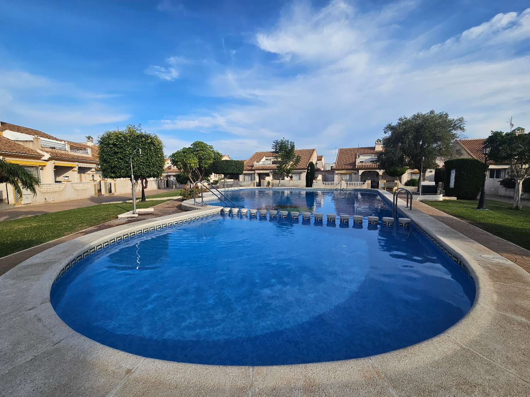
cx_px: 265
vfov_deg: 89.9
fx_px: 199
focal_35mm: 13
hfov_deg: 106.2
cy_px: 198
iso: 50
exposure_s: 1/2228
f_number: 2.2
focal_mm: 2.2
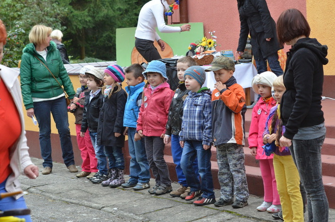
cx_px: 168
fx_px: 975
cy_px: 111
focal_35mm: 105
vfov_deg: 13.0
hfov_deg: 19.5
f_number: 5.6
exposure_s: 1/500
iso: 1600
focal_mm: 70
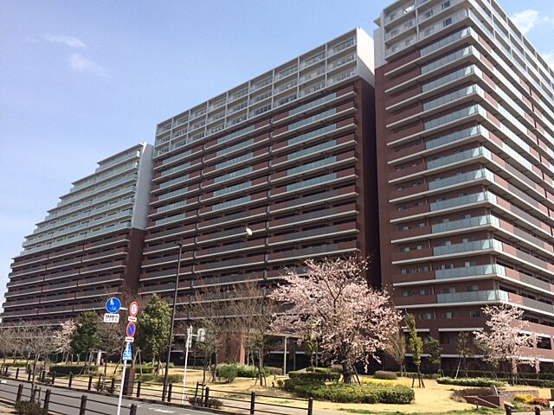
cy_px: 208
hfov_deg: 61.7
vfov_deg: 48.2
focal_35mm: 29
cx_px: 277
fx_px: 464
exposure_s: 1/1866
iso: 32
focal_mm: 4.15
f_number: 2.2
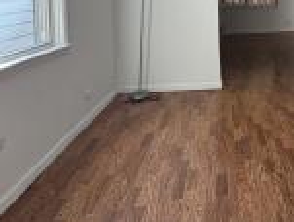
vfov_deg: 35.6
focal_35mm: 37
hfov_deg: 40.1
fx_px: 315
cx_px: 327
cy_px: 8
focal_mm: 2.22
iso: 200
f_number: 2.2
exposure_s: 1/99
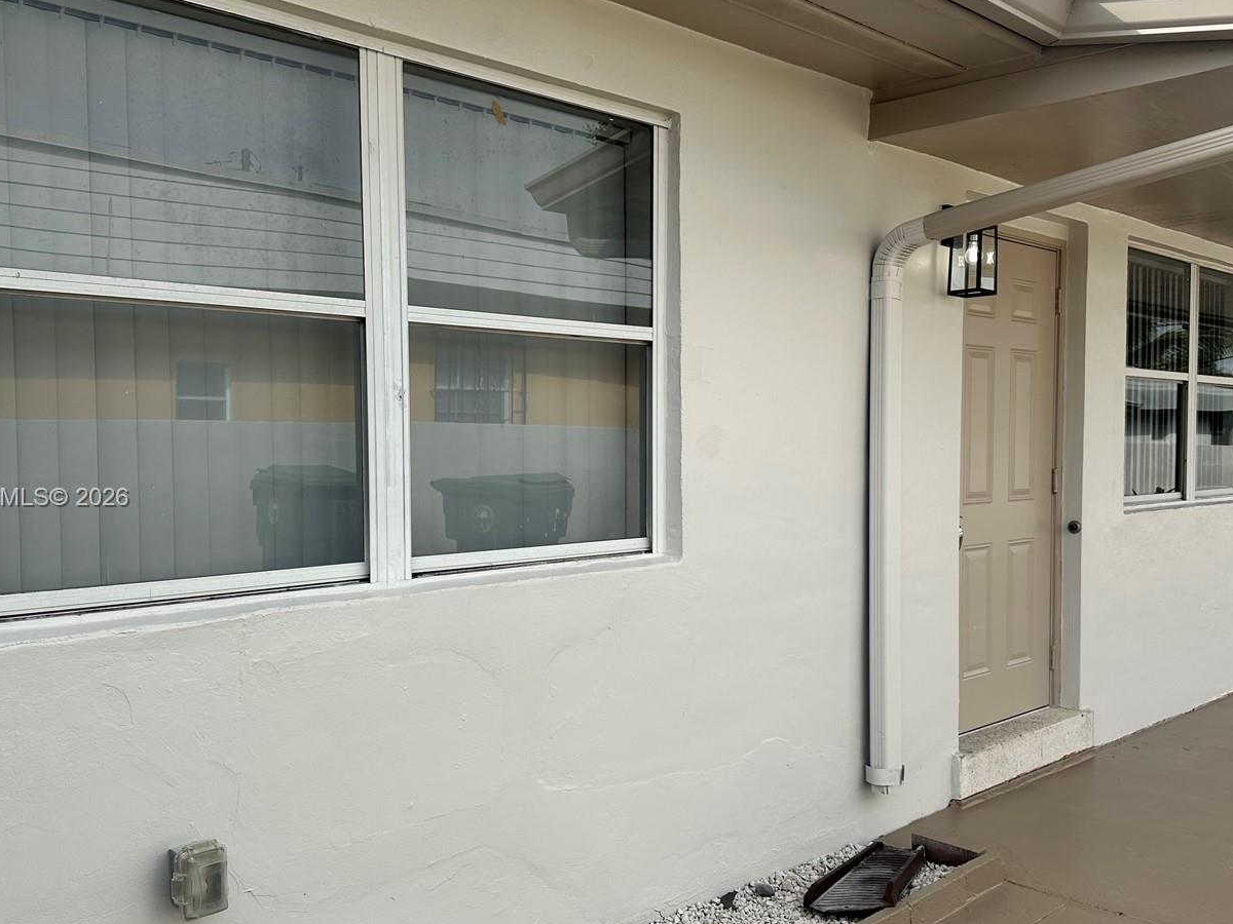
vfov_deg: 44.1
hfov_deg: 56.8
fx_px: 1140
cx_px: 631
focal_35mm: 32
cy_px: 499
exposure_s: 1/2809
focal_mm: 6.86
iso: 80
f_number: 1.78
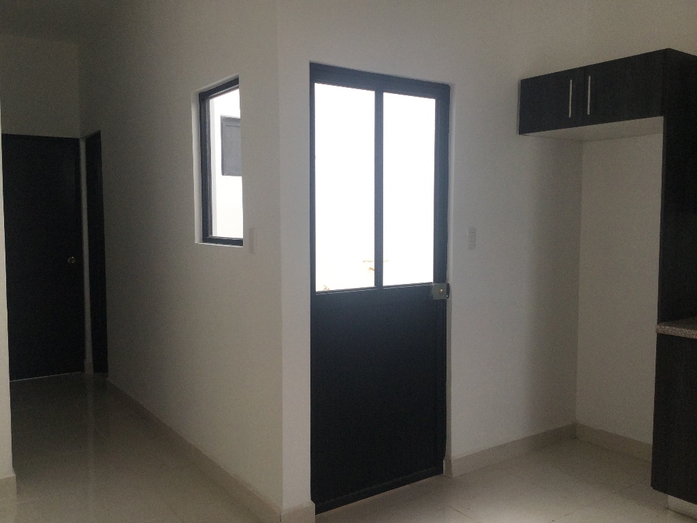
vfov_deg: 45.4
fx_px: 624
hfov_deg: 58.4
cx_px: 348
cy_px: 262
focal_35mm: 31
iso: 25
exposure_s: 1/193
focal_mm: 3.3
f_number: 2.4
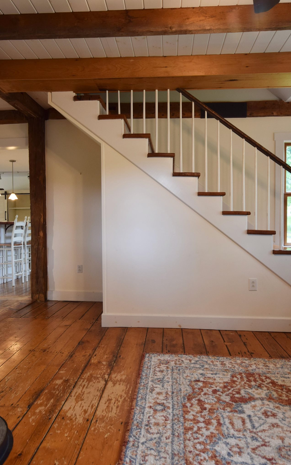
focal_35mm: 23
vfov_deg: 77.2
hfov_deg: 53.0
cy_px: 232
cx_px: 150
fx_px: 292
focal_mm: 10
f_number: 7.1
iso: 200
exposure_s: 1/5
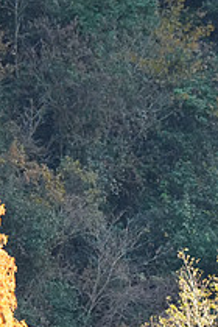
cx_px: 220
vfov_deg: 1.8
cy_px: 405
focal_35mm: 1175
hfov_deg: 1.2
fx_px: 10672
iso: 5000
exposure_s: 1/1600
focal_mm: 308
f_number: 5.6
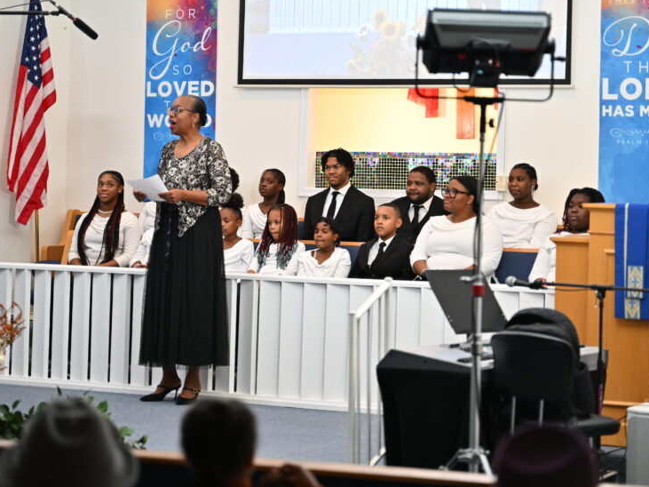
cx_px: 350
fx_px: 1893
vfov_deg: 14.6
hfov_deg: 19.4
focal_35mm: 101
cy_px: 200
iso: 500
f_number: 2.8
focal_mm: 75
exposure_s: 1/80
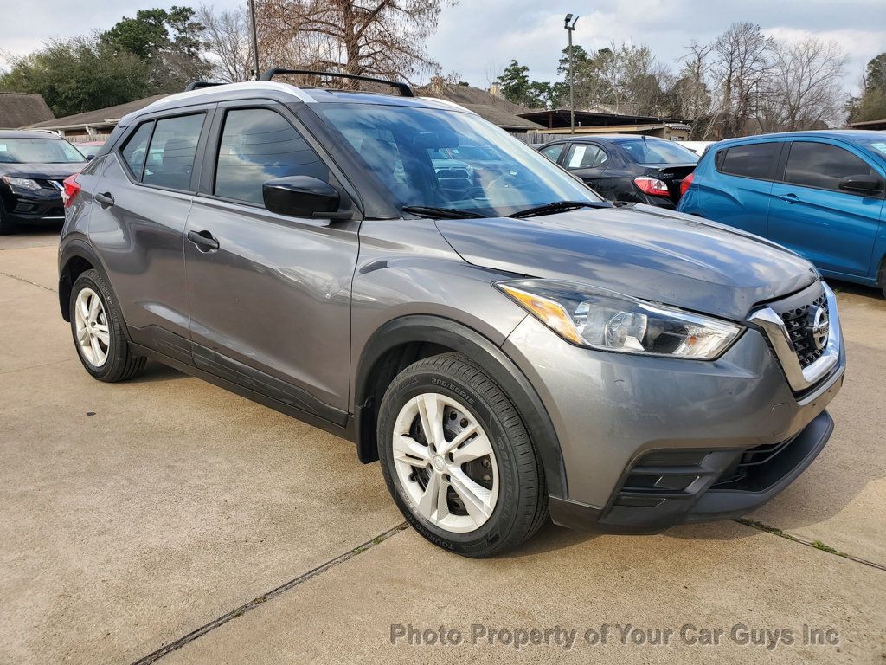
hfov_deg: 67.3
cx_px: 443
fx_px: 665
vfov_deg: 53.1
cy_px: 332
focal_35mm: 26
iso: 50
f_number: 2.4
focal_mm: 4.3
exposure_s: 1/419
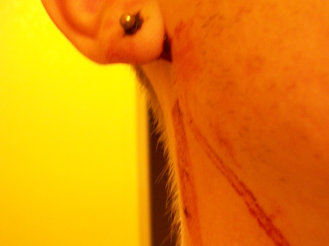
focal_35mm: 50
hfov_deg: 37.4
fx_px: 475
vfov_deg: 28.9
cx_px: 239
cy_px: 166
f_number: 2.7
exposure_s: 1/15
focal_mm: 6.1
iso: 160
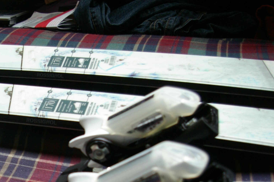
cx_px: 18
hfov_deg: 28.7
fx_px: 509
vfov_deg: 19.8
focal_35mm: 67
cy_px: 175
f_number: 4.5
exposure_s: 1/60
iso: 400
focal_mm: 23
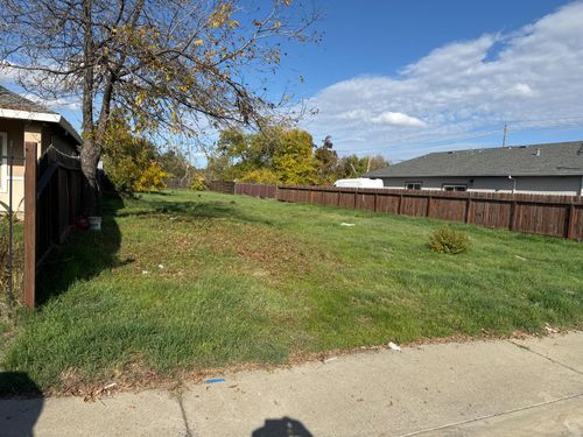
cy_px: 218
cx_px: 292
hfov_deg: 71.6
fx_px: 404
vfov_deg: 56.8
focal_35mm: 24
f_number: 1.78
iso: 80
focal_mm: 6.76
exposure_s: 1/5348
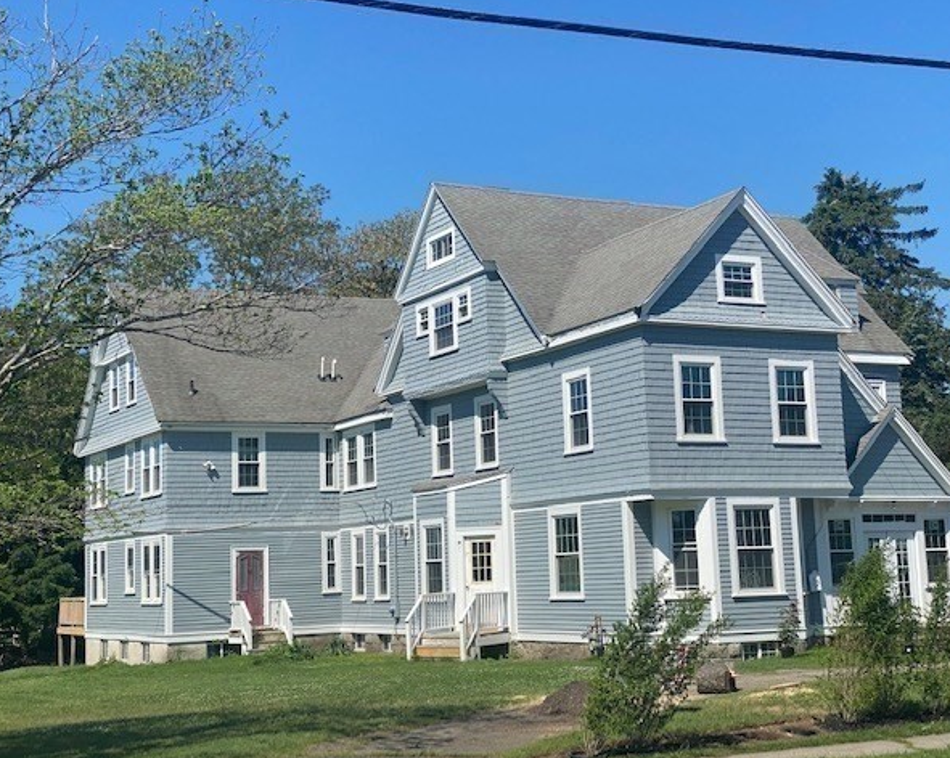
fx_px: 1545
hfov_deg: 34.2
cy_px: 376
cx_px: 485
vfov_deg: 27.6
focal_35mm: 55
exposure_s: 1/1776
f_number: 2
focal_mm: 6
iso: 20
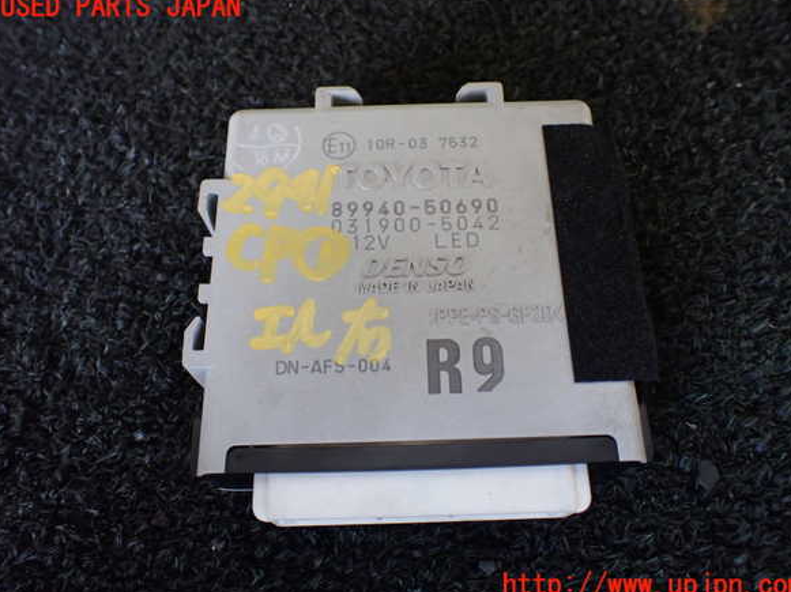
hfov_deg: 58.4
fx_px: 708
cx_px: 402
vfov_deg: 45.4
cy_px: 297
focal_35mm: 31
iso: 400
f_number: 2.3
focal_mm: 5.4
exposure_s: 1/125
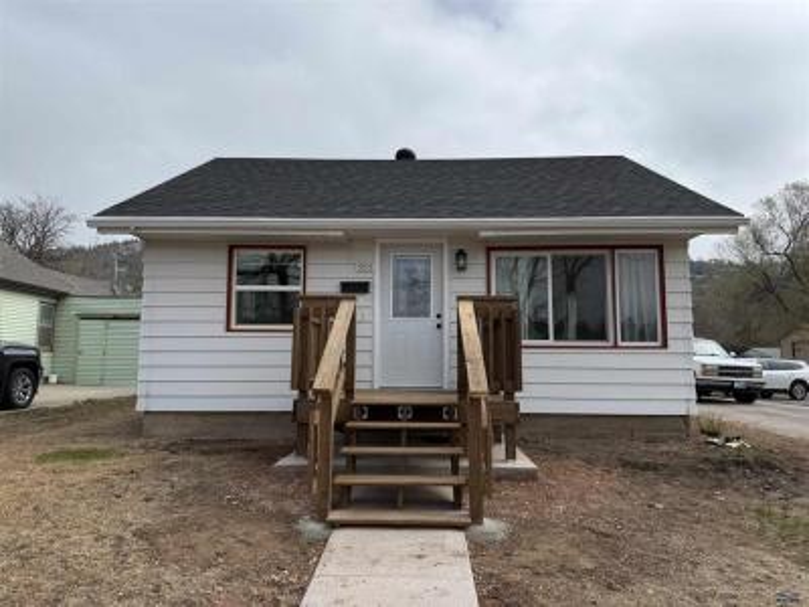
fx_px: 561
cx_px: 404
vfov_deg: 56.8
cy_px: 304
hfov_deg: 71.6
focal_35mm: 24
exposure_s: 1/7353
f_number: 1.78
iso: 80
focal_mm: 6.76
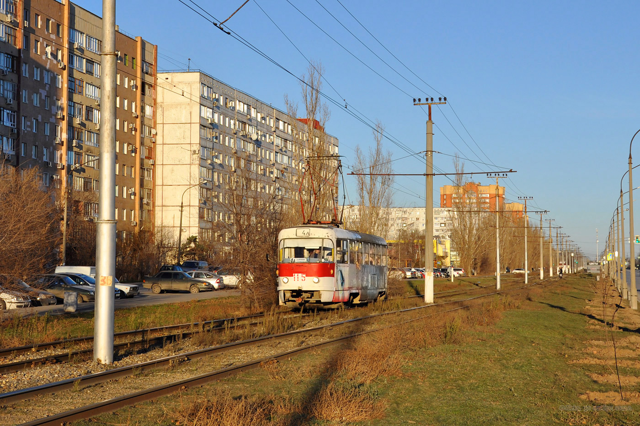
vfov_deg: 25.7
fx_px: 933
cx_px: 320
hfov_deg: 37.9
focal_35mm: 52
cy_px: 213
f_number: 8
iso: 200
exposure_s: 1/500
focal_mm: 35
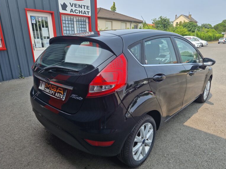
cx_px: 114
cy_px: 87
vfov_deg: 56.8
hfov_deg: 71.6
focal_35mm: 24
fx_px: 157
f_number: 1.8
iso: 50
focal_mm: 5.4
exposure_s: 1/676
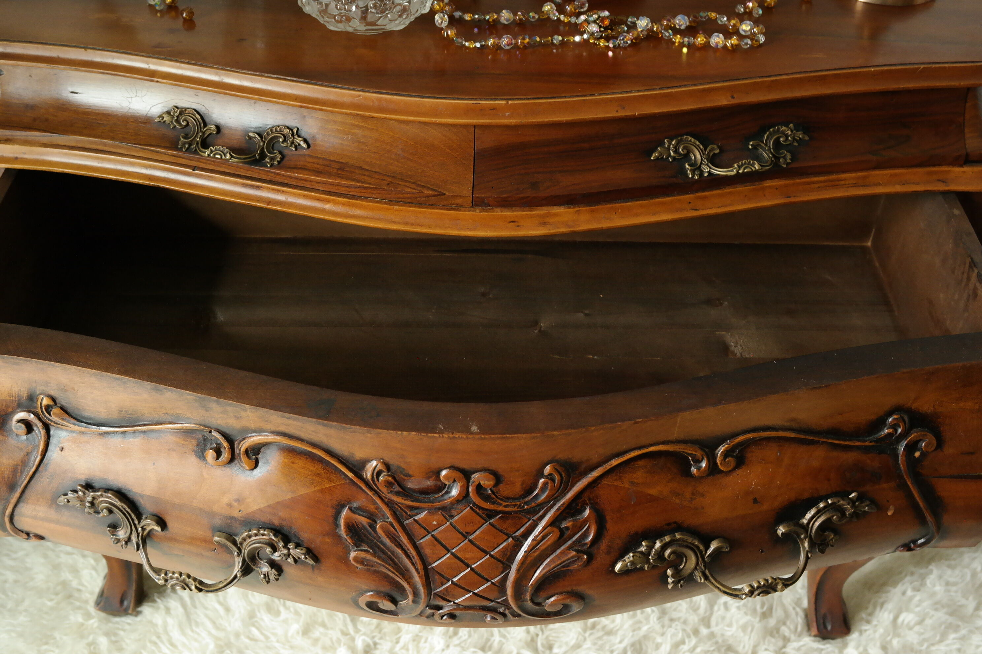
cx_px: 491
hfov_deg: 45.4
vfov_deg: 31.2
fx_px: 1173
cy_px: 327
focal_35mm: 43
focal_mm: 28
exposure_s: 1/50
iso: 1600
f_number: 5.6
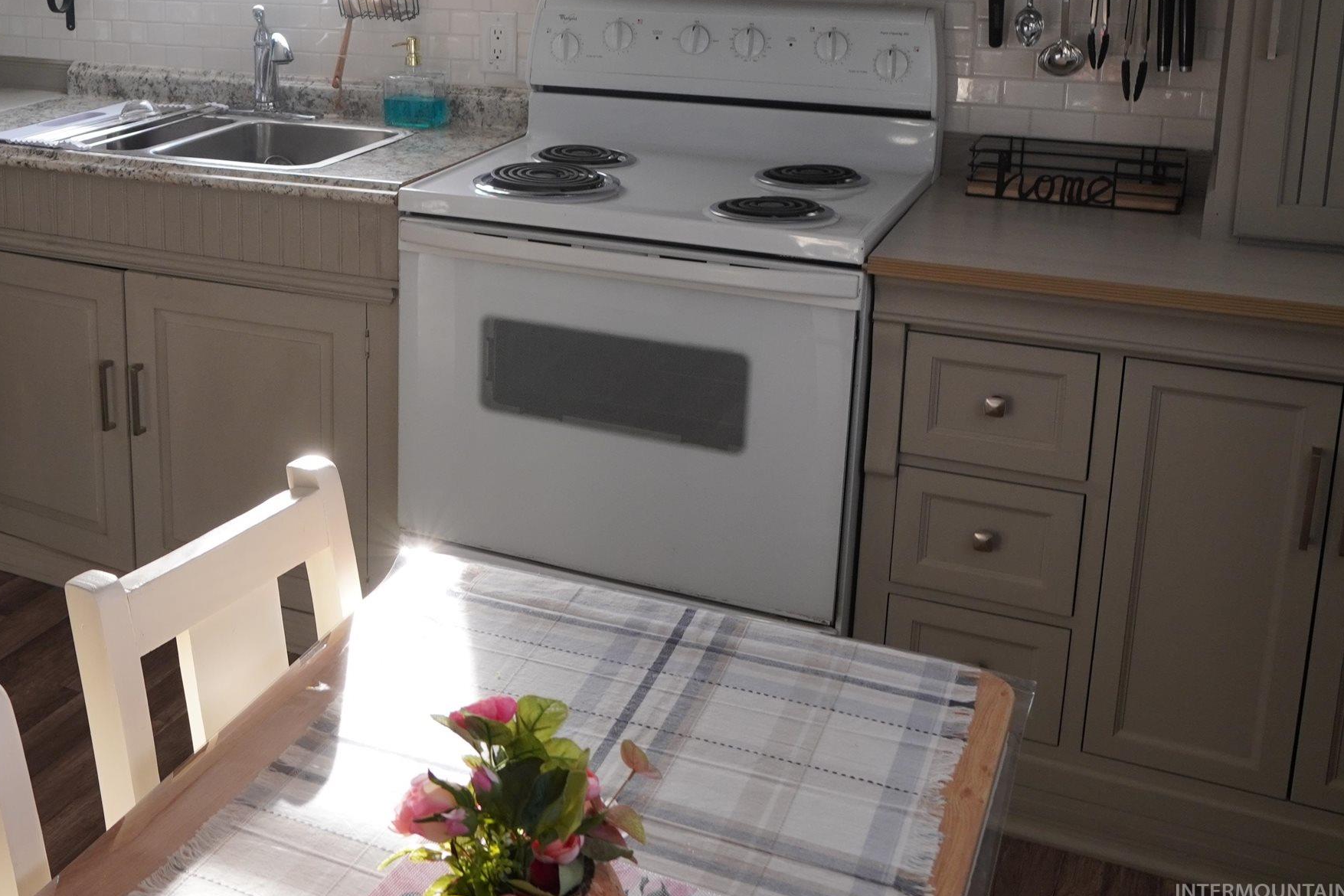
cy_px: 187
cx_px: 176
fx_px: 1568
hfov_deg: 43.1
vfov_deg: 31.1
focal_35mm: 42
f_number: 4
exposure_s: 1/60
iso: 320
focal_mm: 16
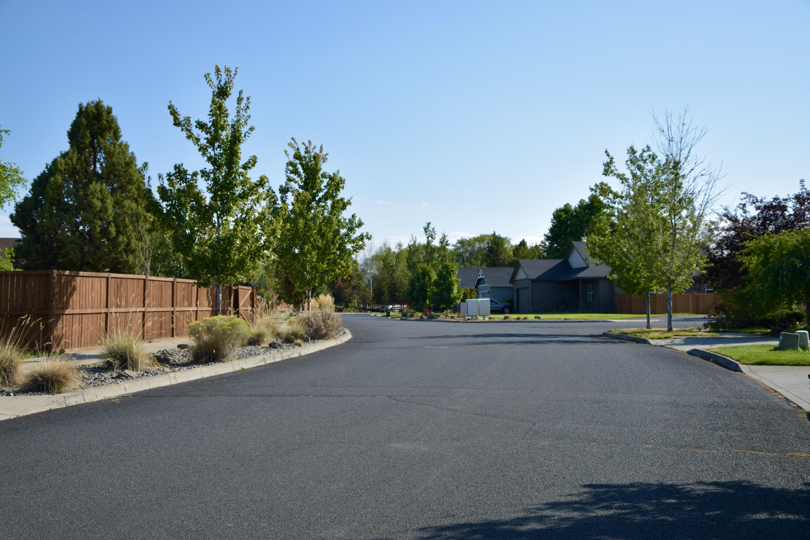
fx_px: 1012
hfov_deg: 43.6
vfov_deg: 29.9
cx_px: 405
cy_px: 270
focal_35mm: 45
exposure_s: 1/640
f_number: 5.6
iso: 100
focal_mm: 30
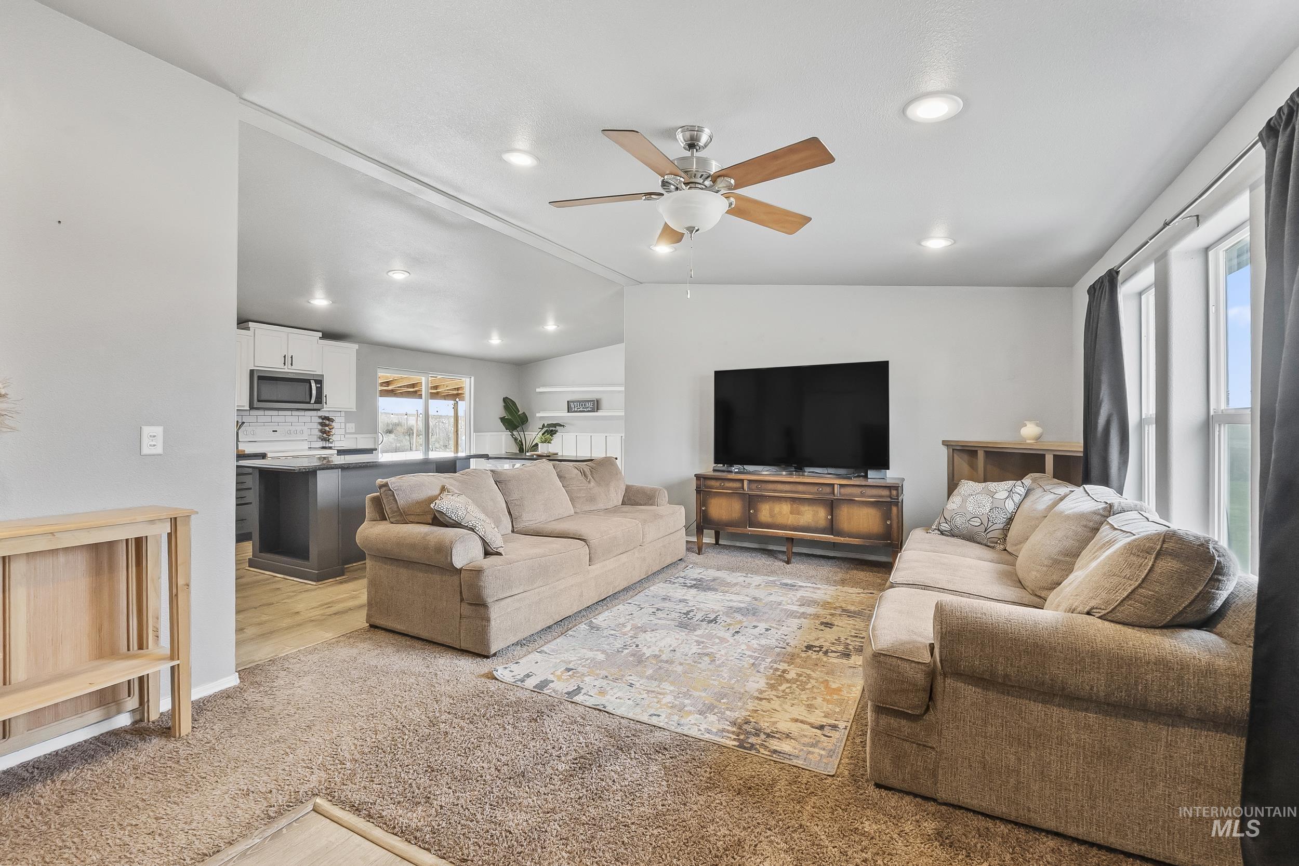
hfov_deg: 100.4
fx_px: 541
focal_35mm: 15
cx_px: 650
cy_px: 433
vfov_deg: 77.3
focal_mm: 10
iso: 800
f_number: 7.1
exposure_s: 1/4
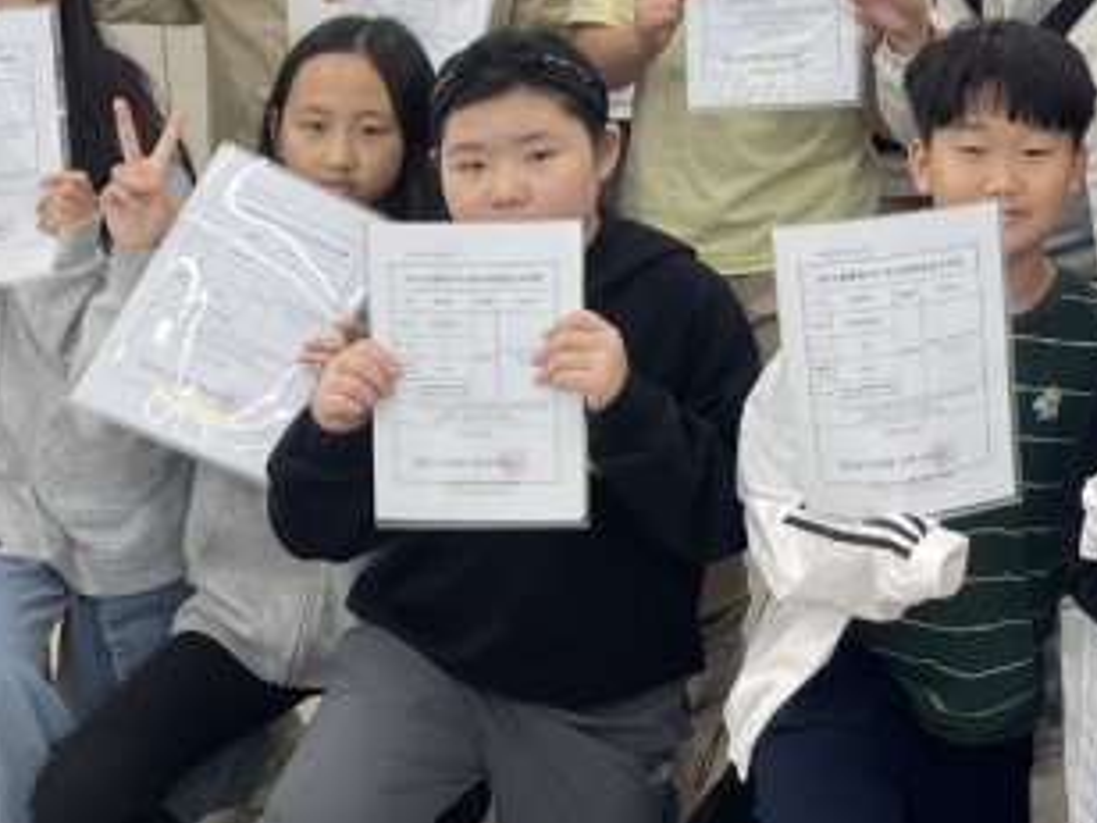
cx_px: 1175
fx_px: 2060
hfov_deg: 27.5
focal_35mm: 65
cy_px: -46
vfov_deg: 21.6
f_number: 1.6
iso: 40
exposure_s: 1/120
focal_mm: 5.1
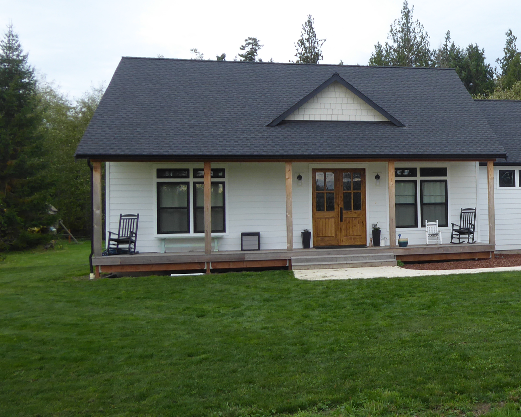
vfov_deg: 34.9
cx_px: 450
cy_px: 190
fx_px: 663
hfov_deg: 40.3
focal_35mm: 43
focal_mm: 4.3
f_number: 3.3
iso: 80
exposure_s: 1/160
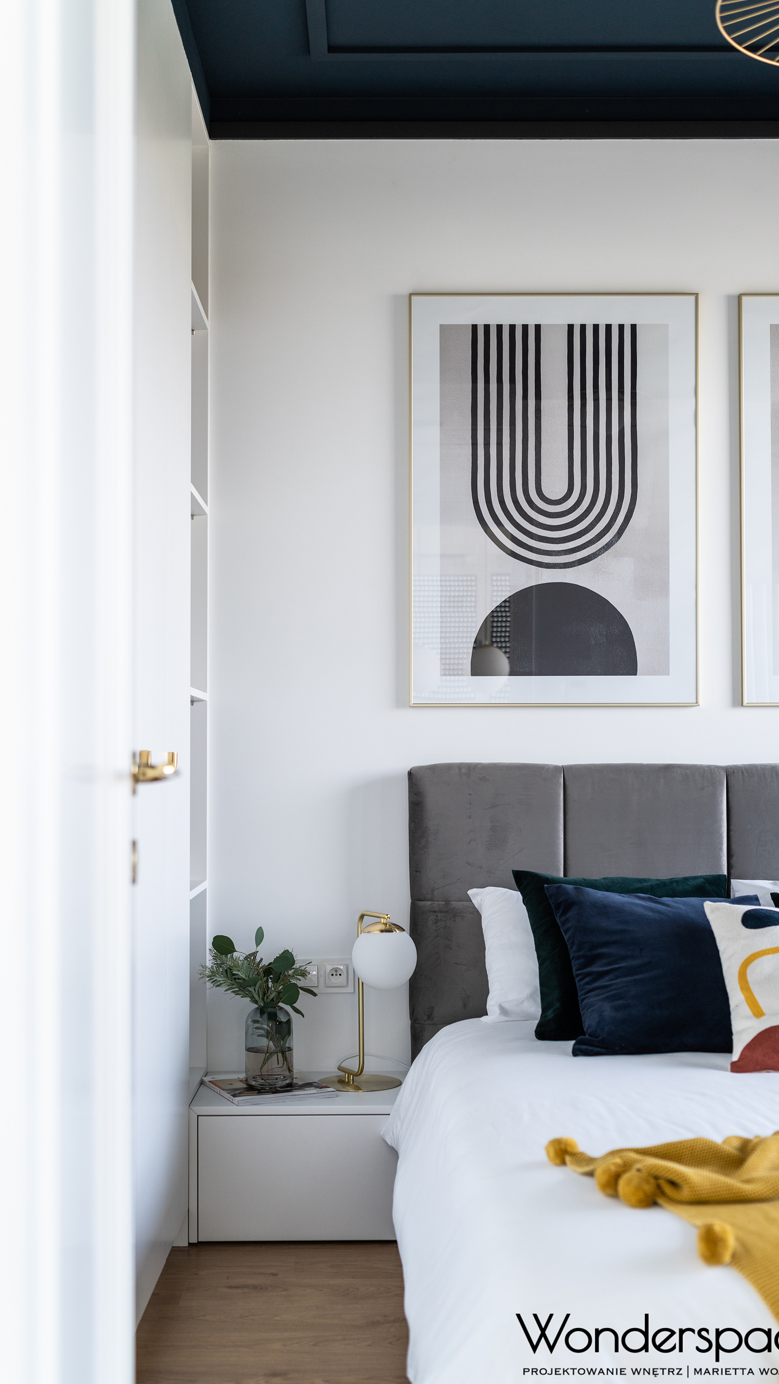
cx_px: 372
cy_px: 691
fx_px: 1542
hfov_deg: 28.3
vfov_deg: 48.4
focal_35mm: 42
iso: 400
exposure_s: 1/100
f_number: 2.8
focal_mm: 40
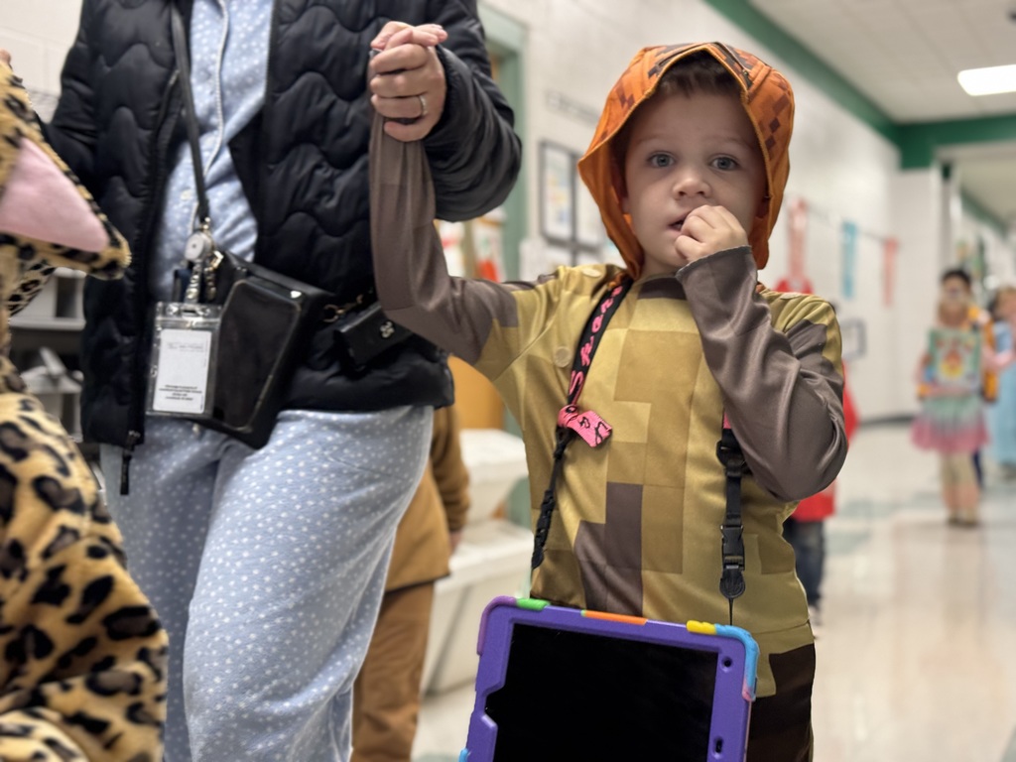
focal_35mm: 48
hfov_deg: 39.7
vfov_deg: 30.3
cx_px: 508
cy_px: 381
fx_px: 1409
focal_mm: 6.76
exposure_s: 1/60
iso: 200
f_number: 1.78
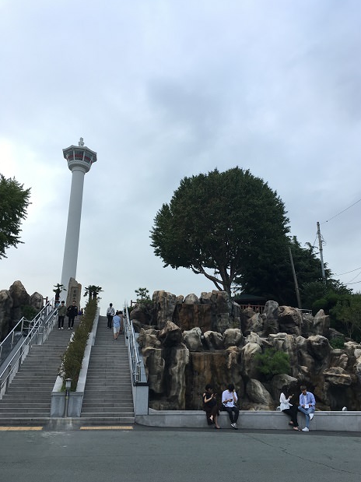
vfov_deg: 60.0
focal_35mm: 30
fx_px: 417
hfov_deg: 46.8
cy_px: 245
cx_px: 186
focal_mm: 4.15
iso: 25
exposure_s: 1/169
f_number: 2.2
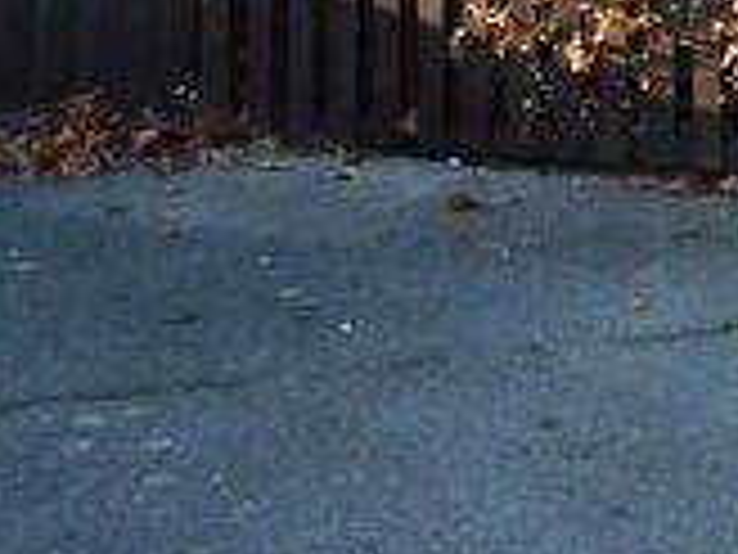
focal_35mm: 128
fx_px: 2729
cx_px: 914
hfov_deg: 14.8
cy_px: -372
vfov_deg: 11.0
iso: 125
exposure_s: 1/200
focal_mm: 5.3
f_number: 3.2
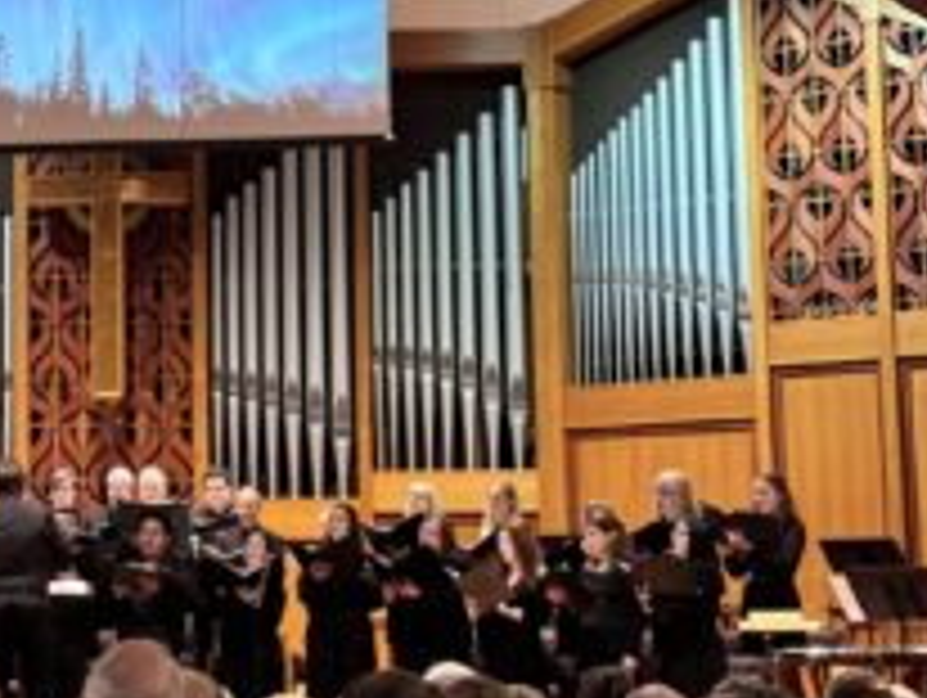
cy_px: 196
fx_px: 2869
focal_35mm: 107
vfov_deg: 13.8
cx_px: -32
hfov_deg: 17.8
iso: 250
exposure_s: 1/48
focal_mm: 6.76
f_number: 1.78
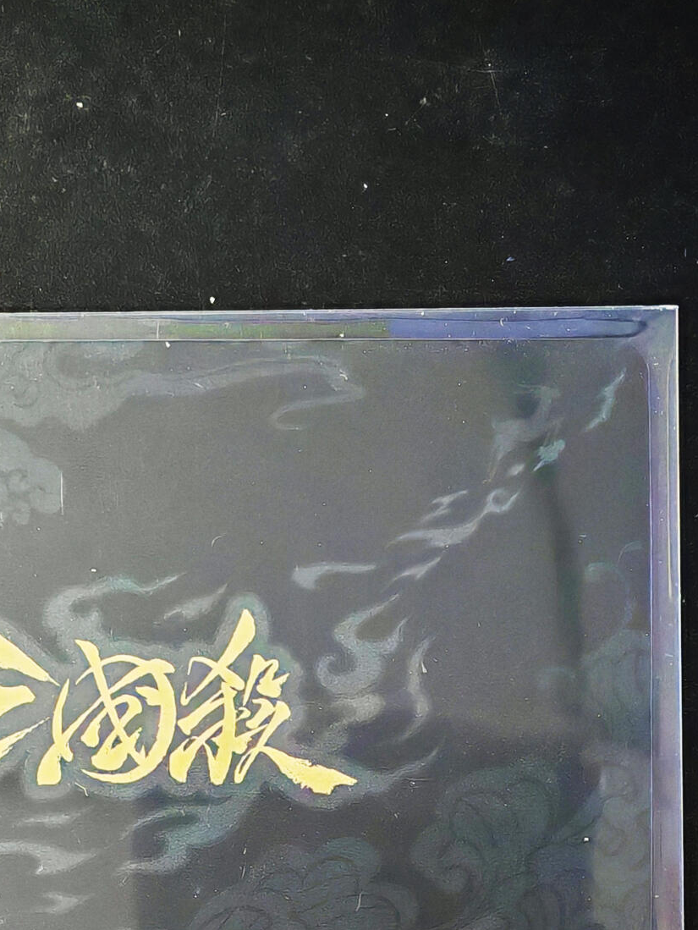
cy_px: 740
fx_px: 4971
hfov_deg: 8.0
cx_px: 140
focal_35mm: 185
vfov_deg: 10.7
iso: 1600
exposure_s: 1/17
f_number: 2.4
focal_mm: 8.67
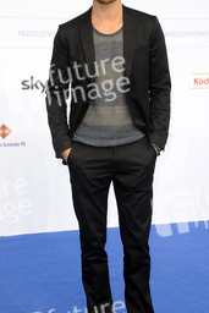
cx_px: 103
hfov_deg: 17.5
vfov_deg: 26.0
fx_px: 678
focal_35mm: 78
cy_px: 147
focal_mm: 50
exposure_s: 1/200
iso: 640
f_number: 5.6
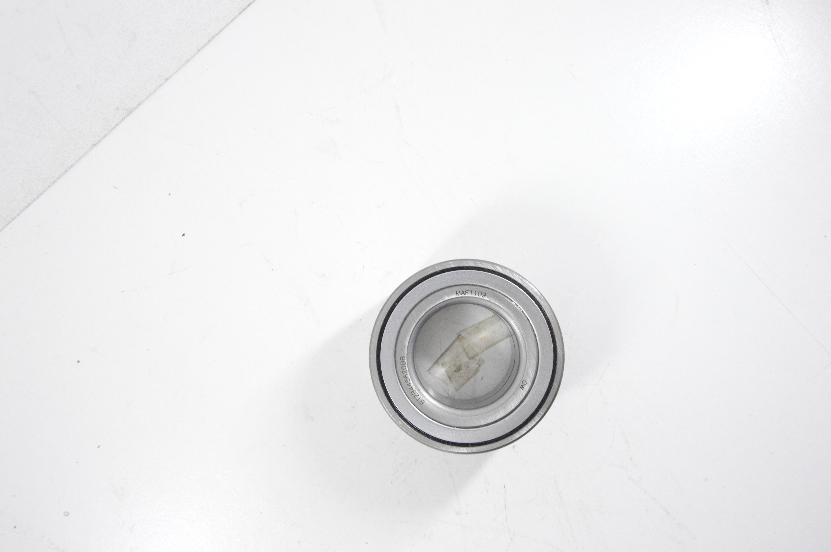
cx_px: 416
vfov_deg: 31.8
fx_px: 969
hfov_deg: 46.4
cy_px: 276
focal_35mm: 42
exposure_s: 1/100
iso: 3200
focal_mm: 28
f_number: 7.1
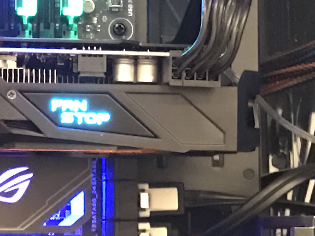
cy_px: 109
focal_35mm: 165
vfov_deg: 9.0
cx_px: 78
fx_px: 1501
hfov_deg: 11.9
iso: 200
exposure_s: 1/4
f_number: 1.8
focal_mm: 3.99
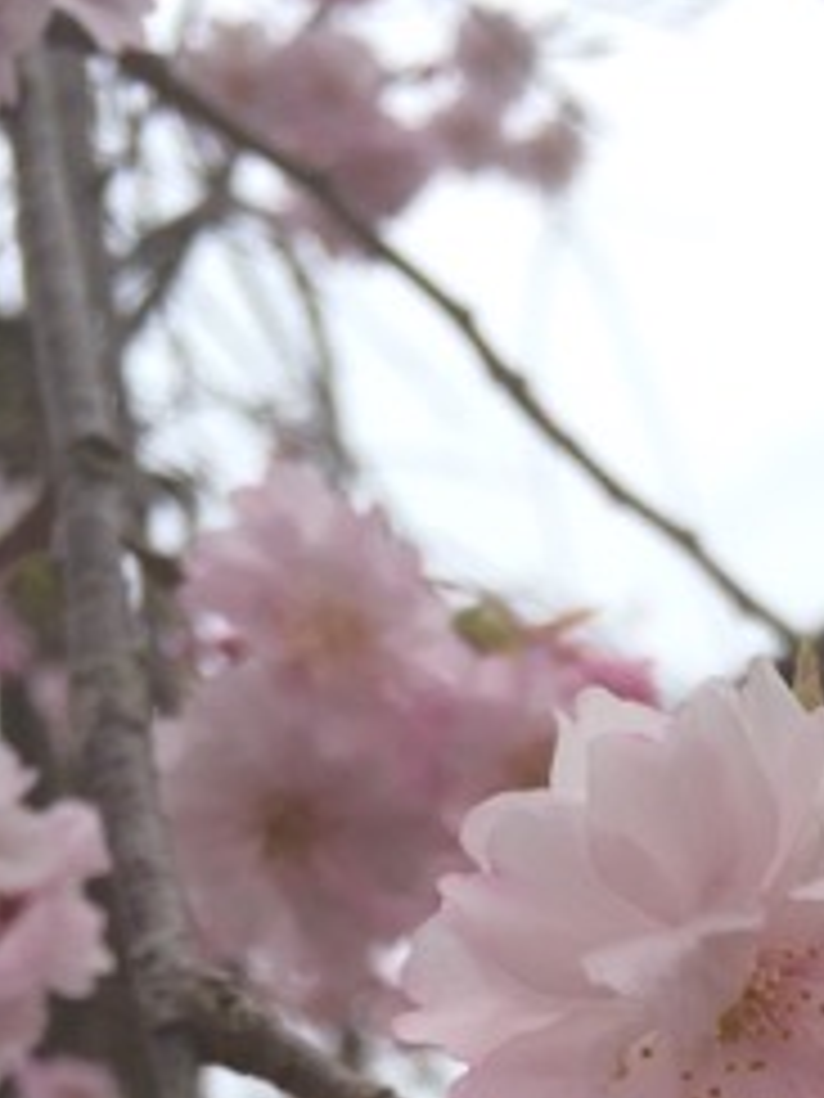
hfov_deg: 18.8
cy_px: 1318
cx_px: 860
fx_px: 2412
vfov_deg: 23.4
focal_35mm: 76
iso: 32
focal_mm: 4.15
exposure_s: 1/391
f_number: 2.2
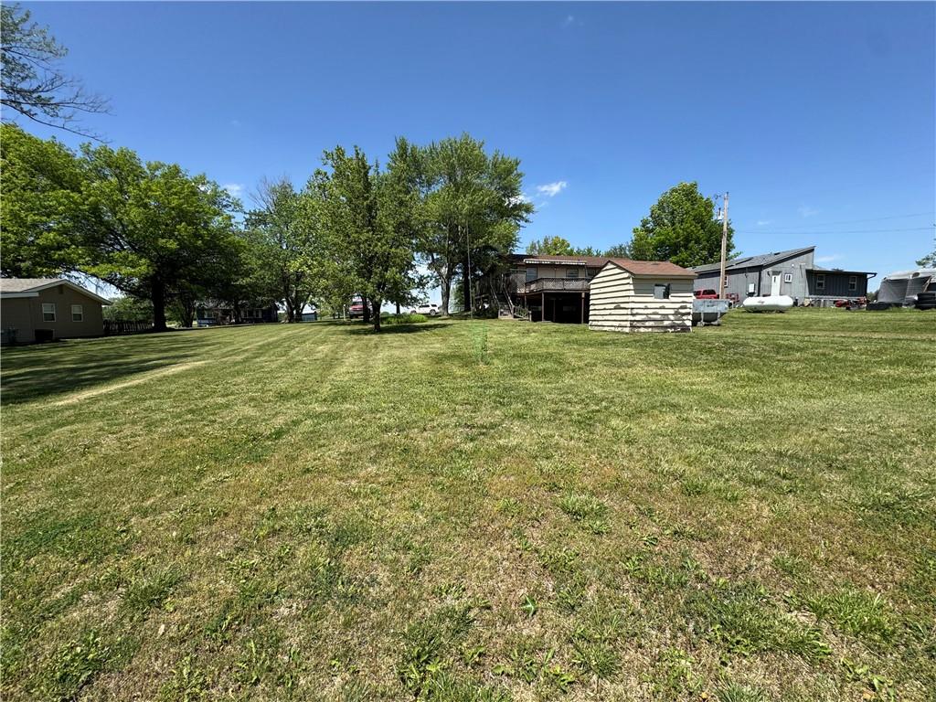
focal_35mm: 14
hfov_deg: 102.1
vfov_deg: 85.7
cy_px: 351
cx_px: 468
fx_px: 379
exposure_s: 1/1567
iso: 50
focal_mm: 2.22
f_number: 2.2
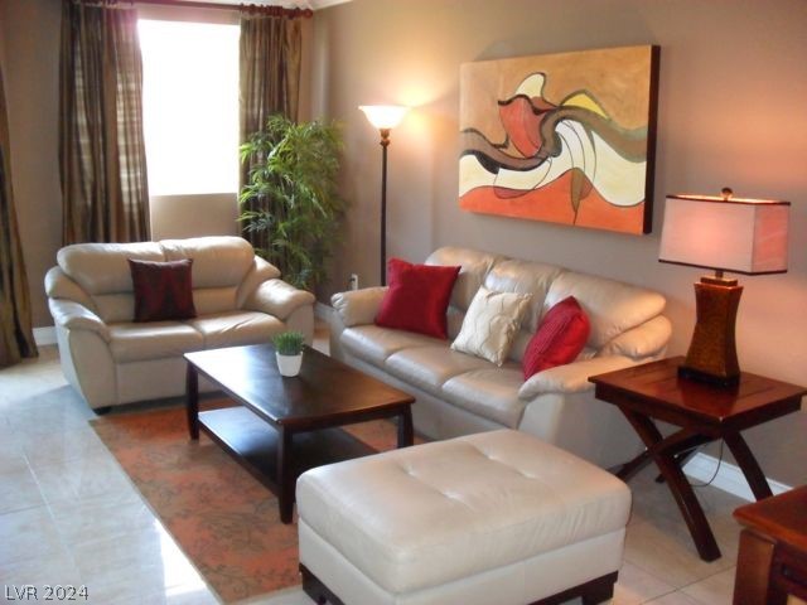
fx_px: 816
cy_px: 302
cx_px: 404
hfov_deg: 52.6
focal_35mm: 35
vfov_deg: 40.7
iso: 320
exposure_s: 1/45
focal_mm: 6.3
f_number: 3
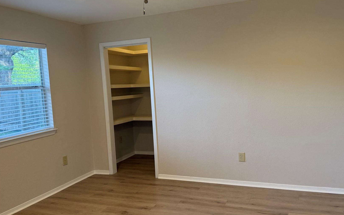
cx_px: 173
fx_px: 300
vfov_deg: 39.4
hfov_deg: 59.6
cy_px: 116
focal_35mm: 32
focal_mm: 6.76
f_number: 1.78
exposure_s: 1/160
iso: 200
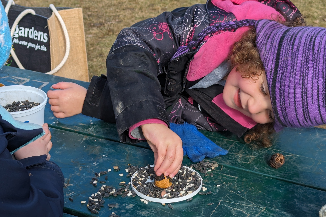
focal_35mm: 76
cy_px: 111
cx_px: 162
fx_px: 688
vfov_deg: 17.9
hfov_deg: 26.7
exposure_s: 1/974
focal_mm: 6.81
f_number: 1.85
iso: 44
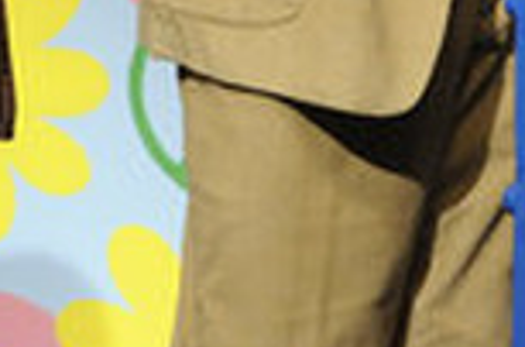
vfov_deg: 4.0
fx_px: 4827
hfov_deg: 6.2
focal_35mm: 332
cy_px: -498
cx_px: 281
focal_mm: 65
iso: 2500
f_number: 4.5
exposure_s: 1/125
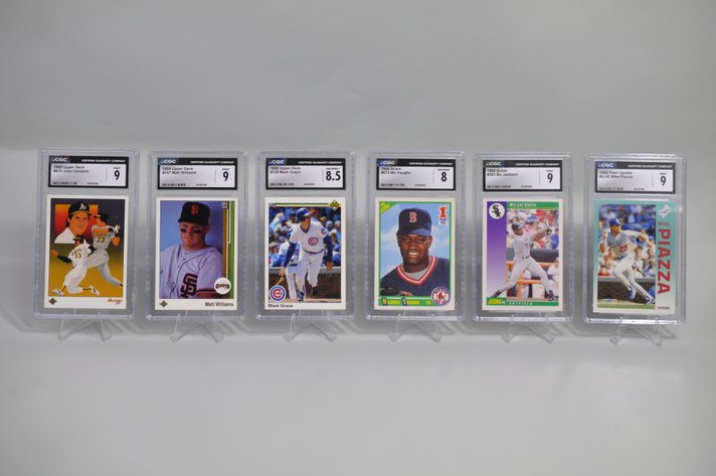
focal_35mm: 60
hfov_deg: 33.4
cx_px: 358
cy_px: 238
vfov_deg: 22.6
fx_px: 1192
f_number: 4.5
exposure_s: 1/80
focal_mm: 40
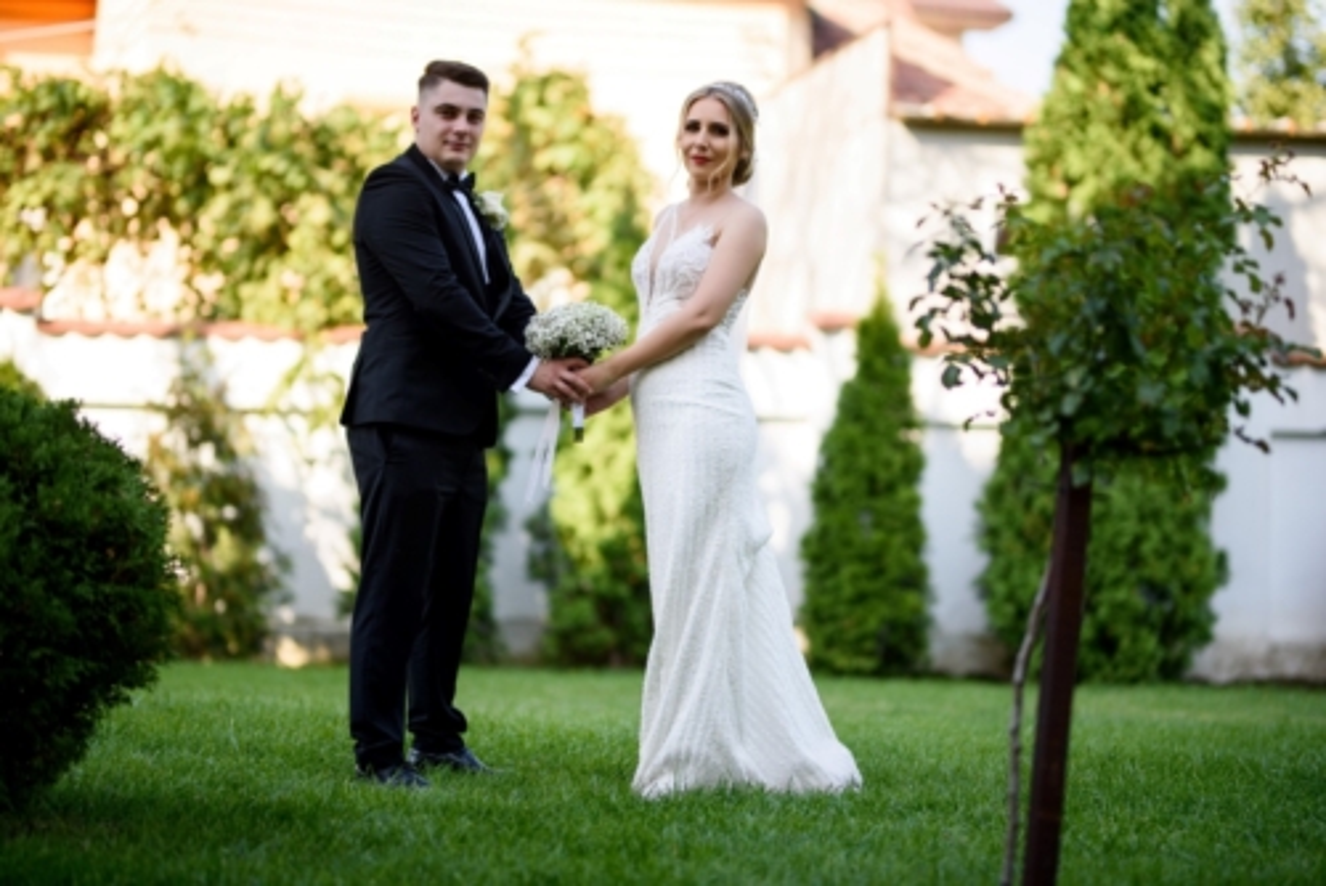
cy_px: 443
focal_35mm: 85
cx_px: 663
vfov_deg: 16.1
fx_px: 3133
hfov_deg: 23.9
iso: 100
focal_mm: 85
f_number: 1.4
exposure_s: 1/1600
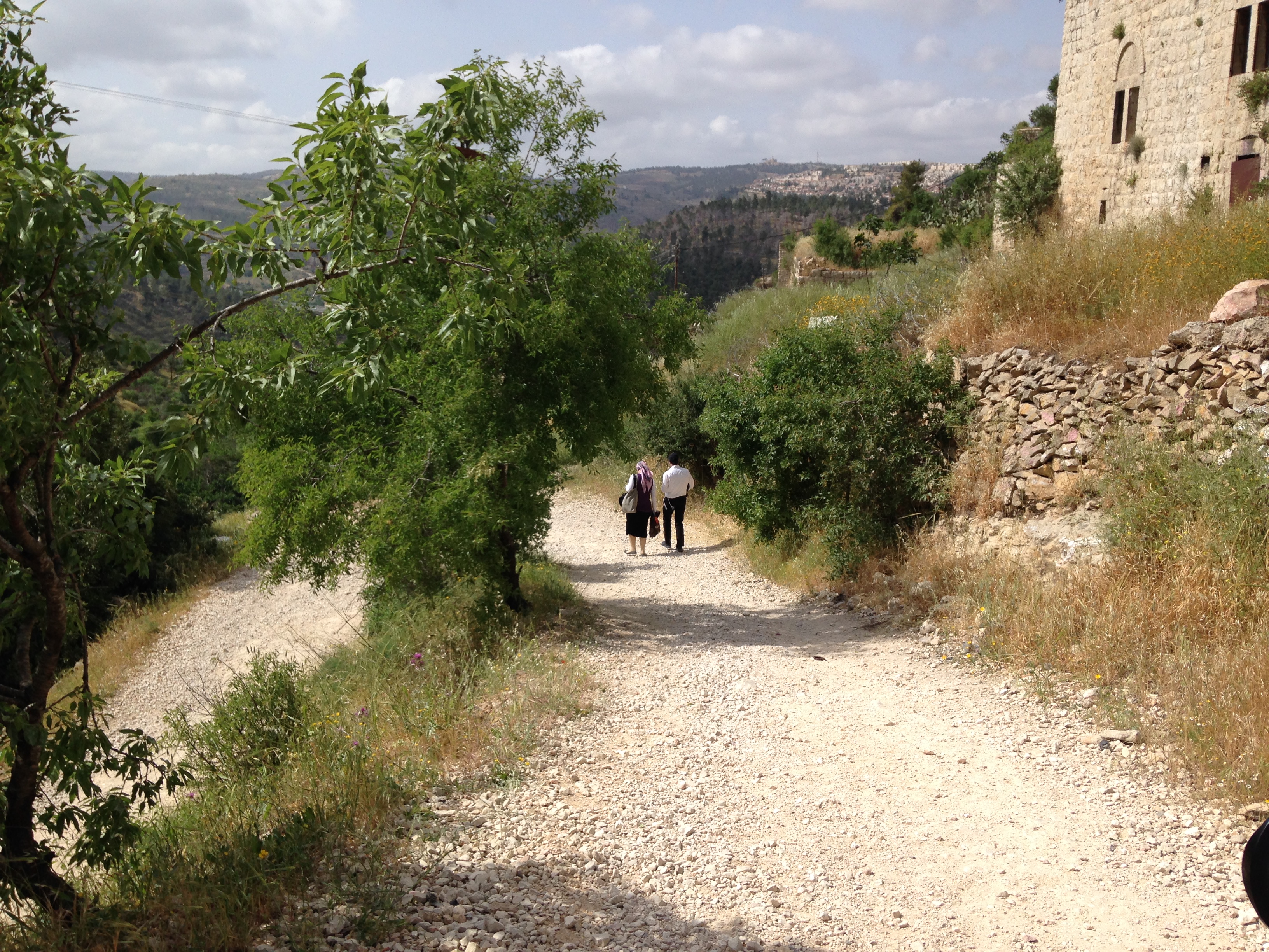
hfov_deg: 55.4
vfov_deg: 42.9
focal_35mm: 33
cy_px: 476
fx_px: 1210
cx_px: 634
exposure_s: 1/2008
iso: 50
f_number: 2.4
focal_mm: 4.12
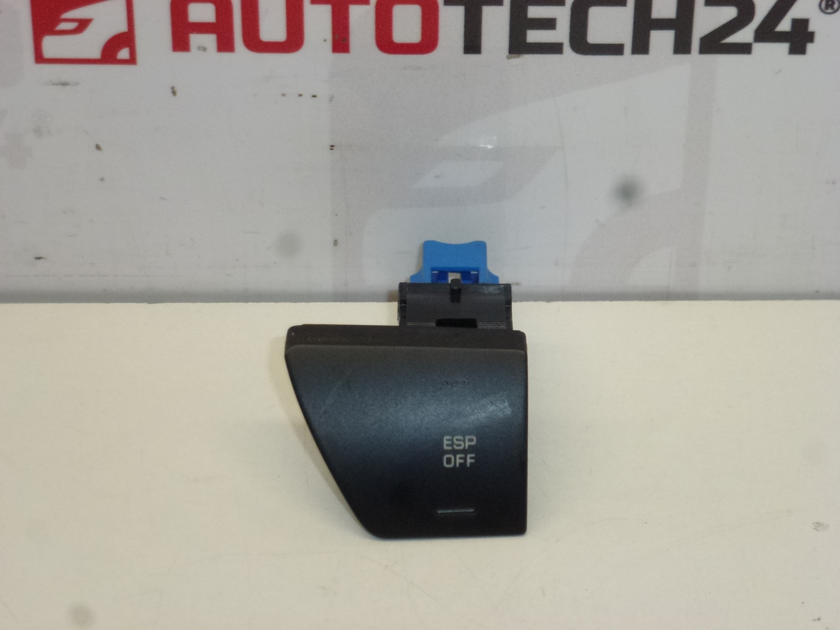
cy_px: 315
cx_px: 420
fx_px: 2742
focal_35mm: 113
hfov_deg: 17.4
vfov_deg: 13.1
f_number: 5.1
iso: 400
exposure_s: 1/160
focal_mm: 20.2
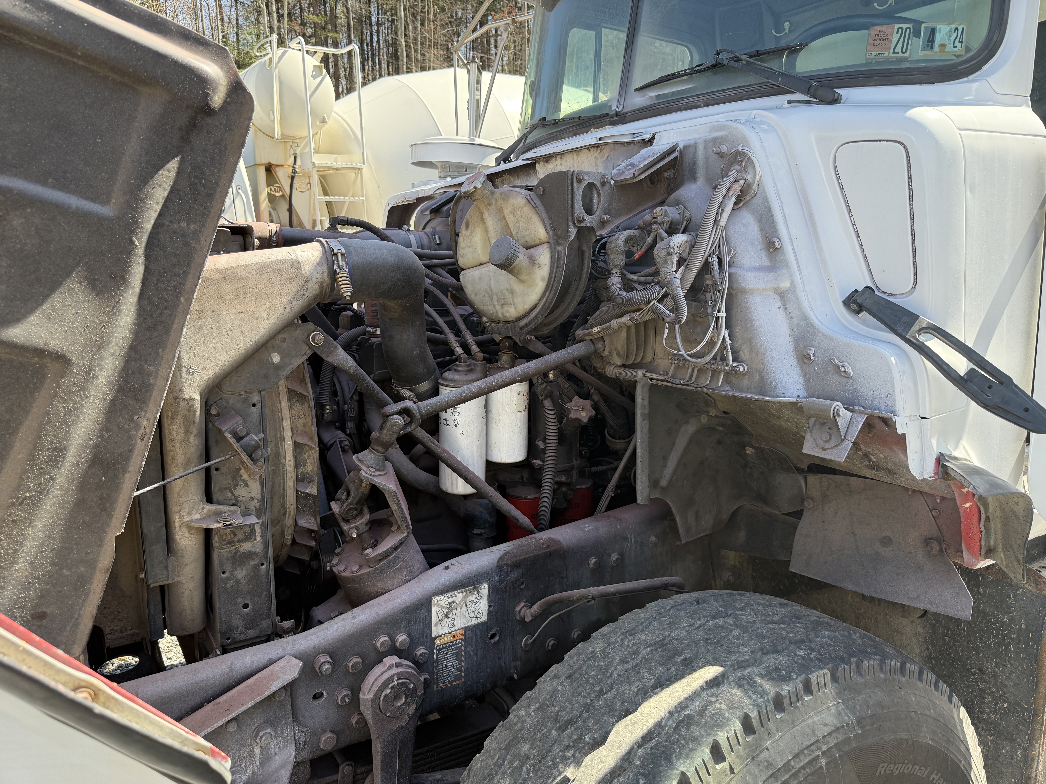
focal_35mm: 24
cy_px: 392
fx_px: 725
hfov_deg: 71.6
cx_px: 523
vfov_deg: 56.8
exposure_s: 1/788
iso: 100
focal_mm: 6.76
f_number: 1.78
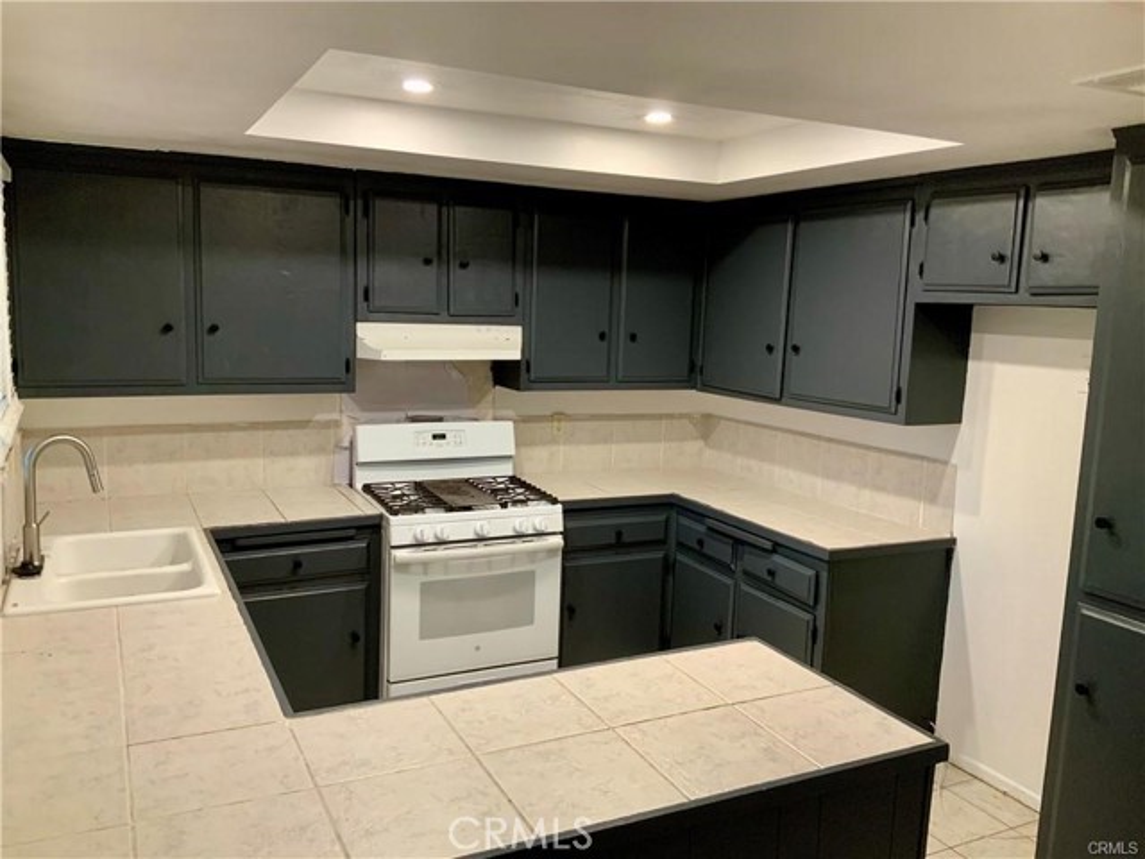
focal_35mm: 29
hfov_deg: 61.7
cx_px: 572
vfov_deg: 48.2
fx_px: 959
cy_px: 430
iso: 125
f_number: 1.8
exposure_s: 1/60
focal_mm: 3
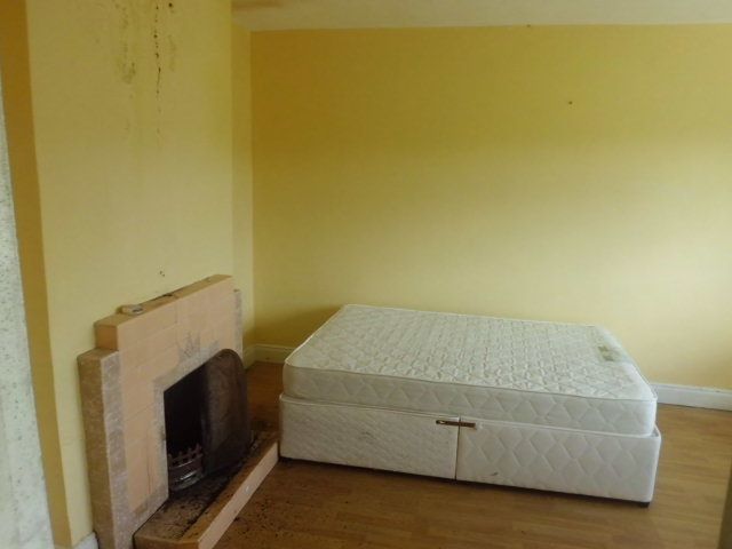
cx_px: 366
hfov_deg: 67.3
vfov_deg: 53.1
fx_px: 550
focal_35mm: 26
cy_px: 274
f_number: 2.8
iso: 100
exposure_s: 1/125
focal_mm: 4.7
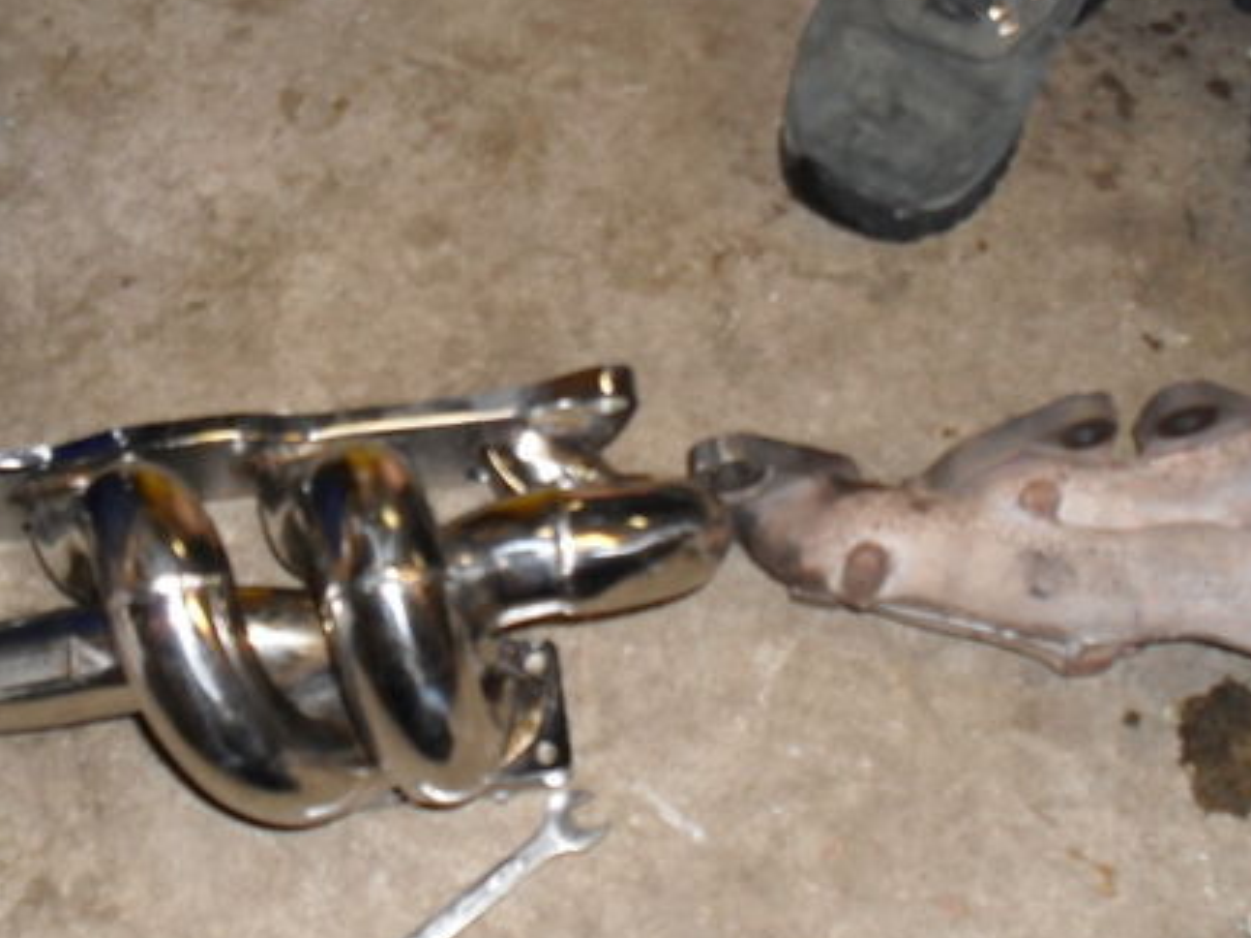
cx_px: 647
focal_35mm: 52
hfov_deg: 36.8
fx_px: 1879
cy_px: 534
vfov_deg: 28.0
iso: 200
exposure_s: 1/45
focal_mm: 6.3
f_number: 3.2
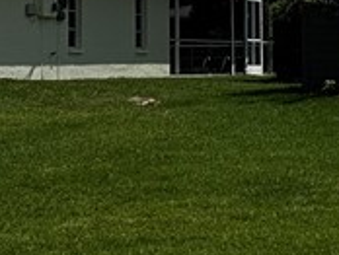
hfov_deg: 11.2
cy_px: 33
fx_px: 1383
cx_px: 867
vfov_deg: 10.5
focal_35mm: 141
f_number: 1.78
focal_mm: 6.86
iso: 80
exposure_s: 1/12048
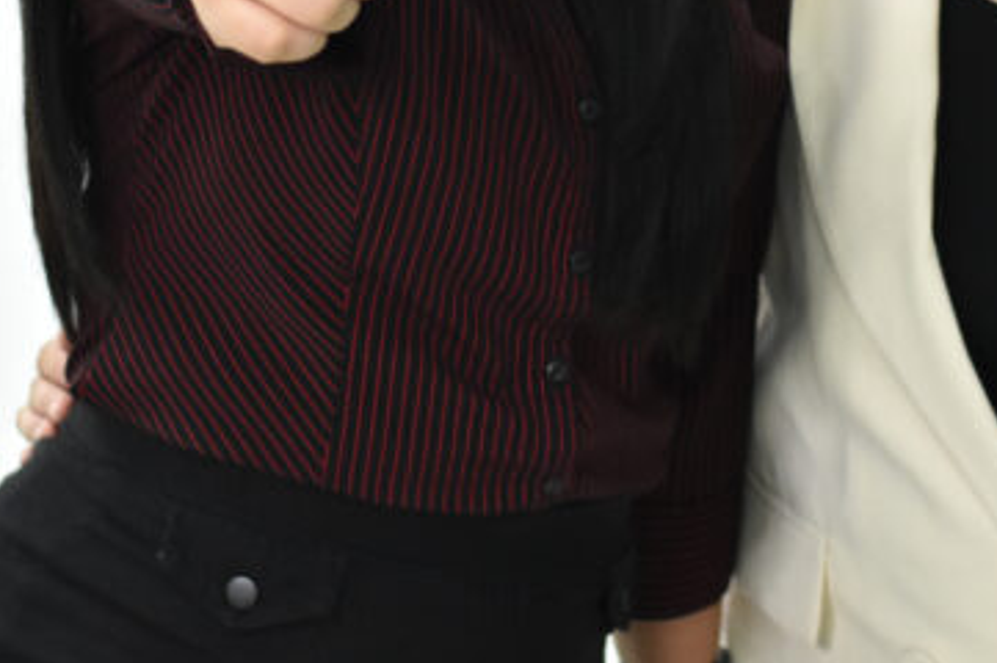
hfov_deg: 9.6
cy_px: -87
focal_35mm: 213
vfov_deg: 6.4
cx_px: 1083
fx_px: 5893
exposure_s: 1/200
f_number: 2.8
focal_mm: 50
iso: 1250
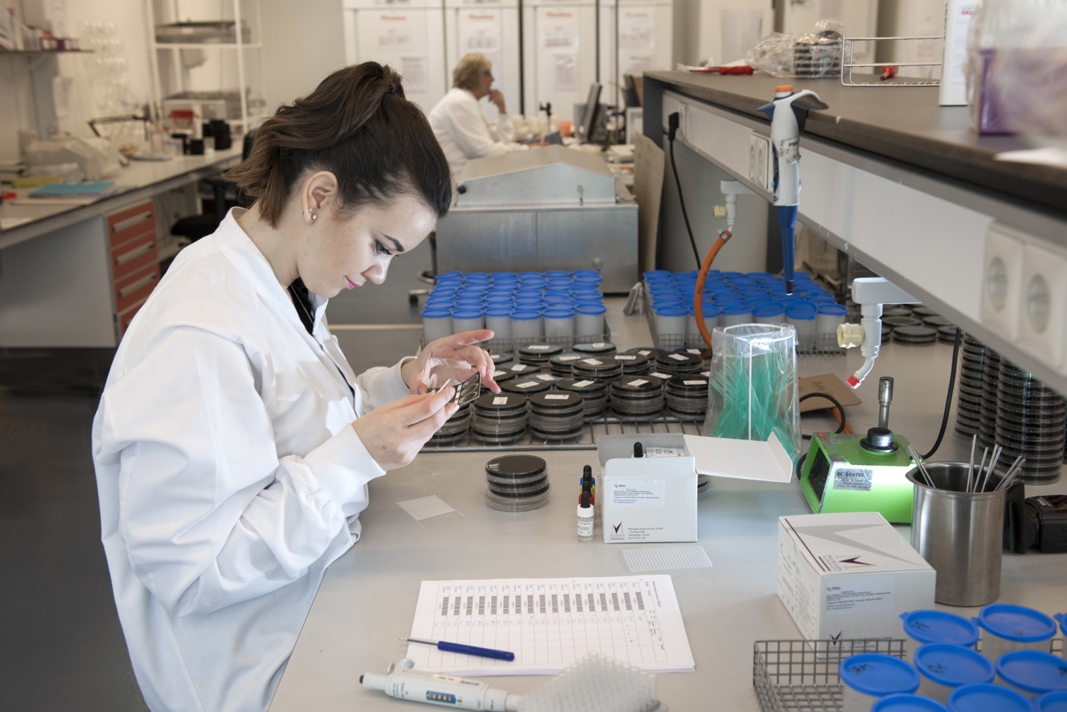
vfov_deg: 33.4
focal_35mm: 40
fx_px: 1185
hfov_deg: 48.5
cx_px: 534
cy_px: 356
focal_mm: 40
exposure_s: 1/50
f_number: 5
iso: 400
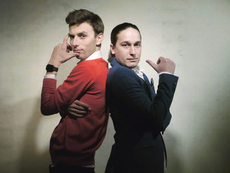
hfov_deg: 38.2
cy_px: 86
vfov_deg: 29.1
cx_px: 115
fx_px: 332
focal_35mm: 50
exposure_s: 1/125
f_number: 5
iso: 800
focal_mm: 25
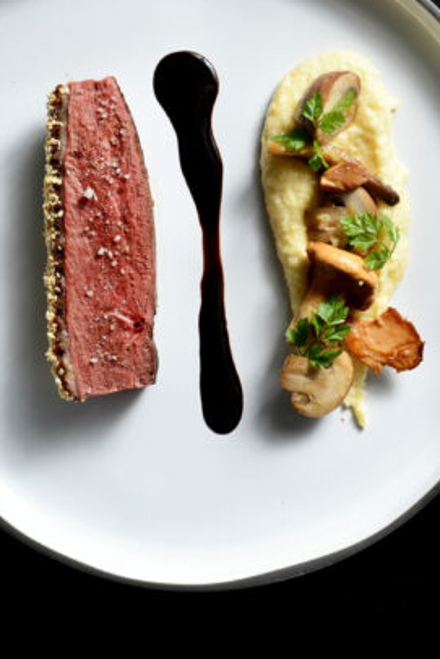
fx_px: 1539
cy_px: 269
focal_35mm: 84
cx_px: 290
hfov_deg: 16.2
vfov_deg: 24.1
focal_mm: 60
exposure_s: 1/100
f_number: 10
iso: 200
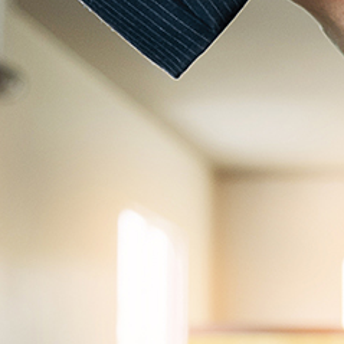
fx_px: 1866
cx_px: 536
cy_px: 230
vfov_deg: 10.5
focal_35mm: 166
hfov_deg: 10.1
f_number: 3.2
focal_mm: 22.3
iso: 400
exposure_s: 1/100
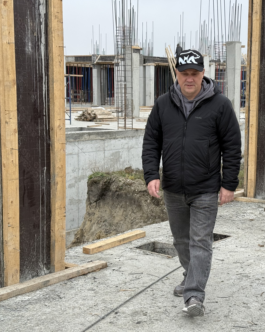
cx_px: 207
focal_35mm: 63
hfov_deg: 23.9
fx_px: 618
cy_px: 165
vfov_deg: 30.0
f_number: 1.78
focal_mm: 6.76
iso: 80
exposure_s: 1/1242
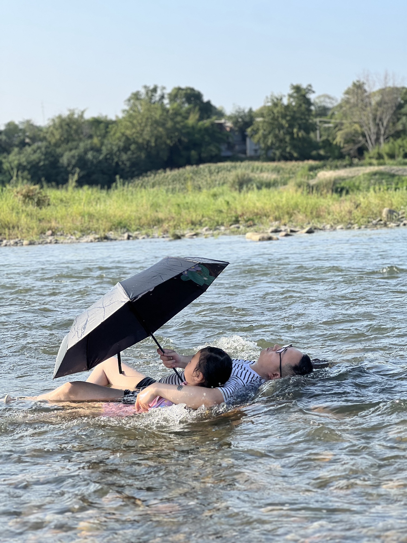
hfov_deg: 19.1
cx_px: 204
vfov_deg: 25.3
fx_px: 1207
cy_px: 272
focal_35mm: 77
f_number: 2.8
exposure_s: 1/259
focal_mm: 9
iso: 25
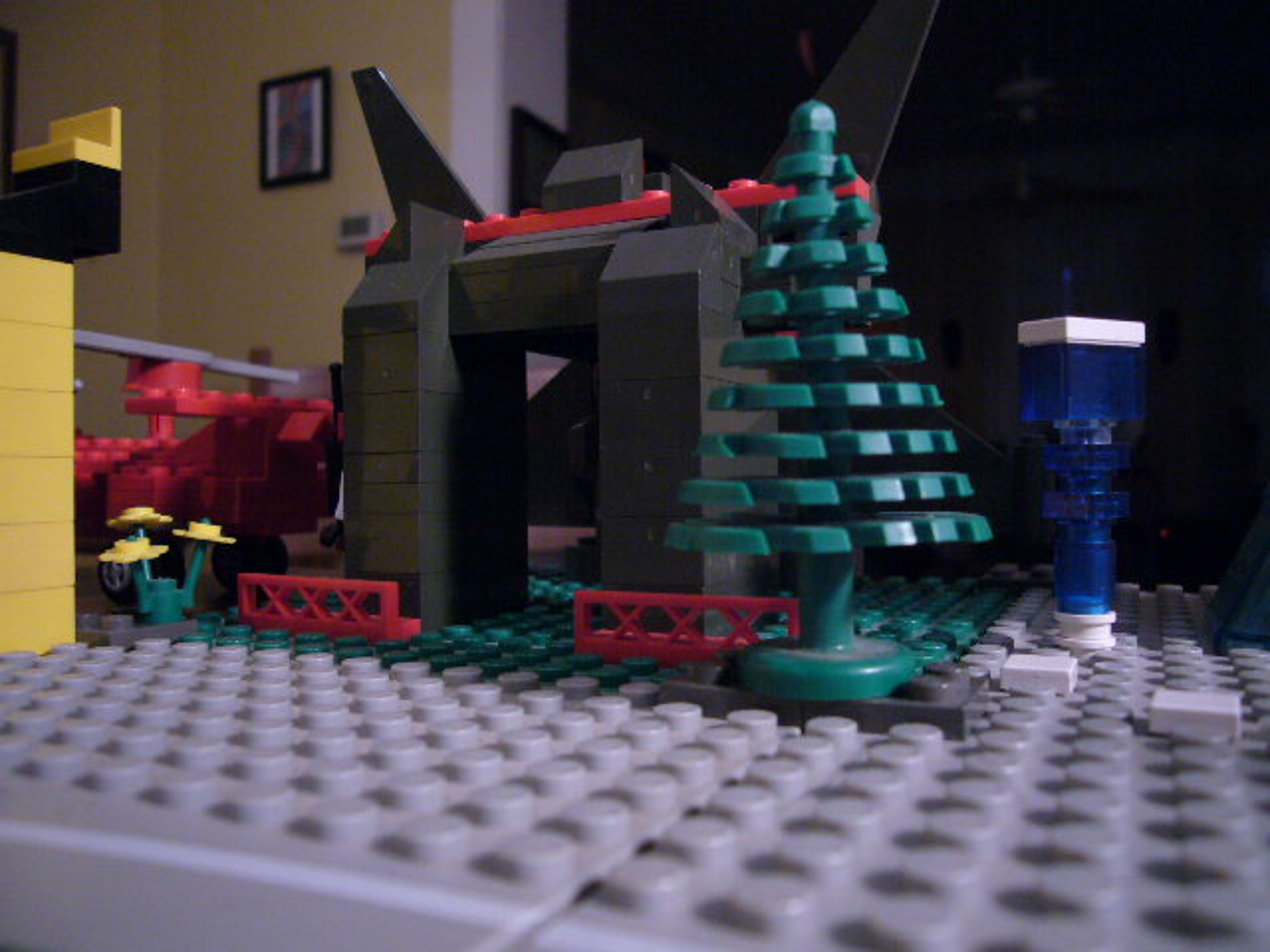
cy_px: 476
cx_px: 635
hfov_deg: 63.4
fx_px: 1027
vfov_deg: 49.7
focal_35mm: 28
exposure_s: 1/8
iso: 200
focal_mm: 4.6
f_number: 2.8
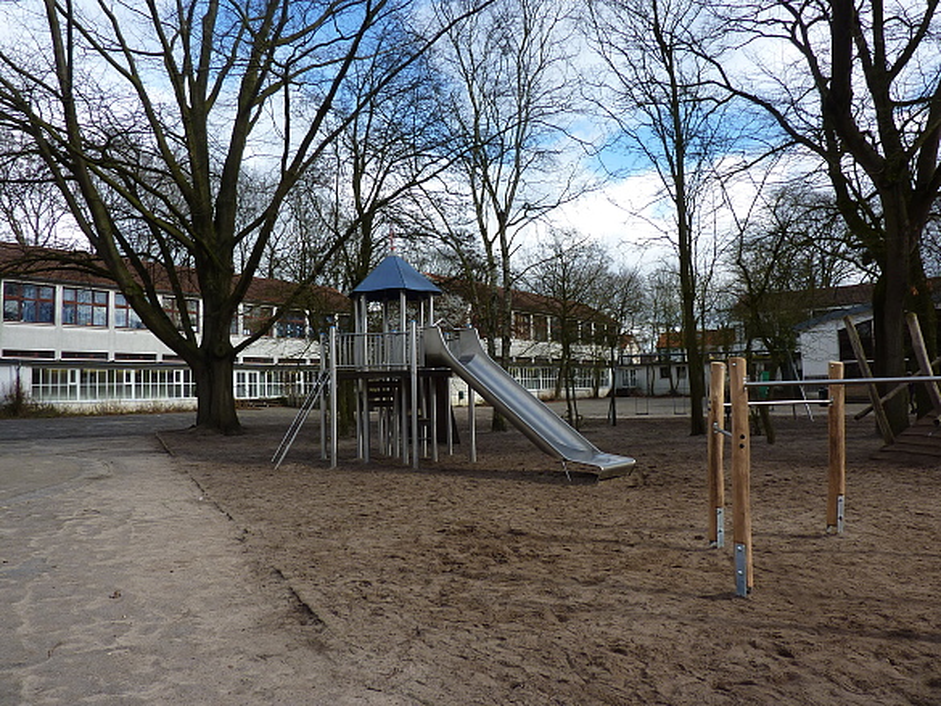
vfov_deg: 54.9
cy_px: 353
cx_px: 470
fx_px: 680
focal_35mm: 25
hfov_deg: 69.4
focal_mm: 4.1
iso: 80
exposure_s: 1/320
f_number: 4
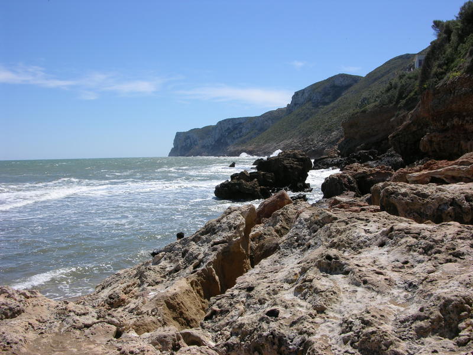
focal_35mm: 35
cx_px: 236
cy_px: 178
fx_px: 478
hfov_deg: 52.6
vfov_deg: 40.7
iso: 50
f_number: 7.1
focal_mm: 8.9
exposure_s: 1/286
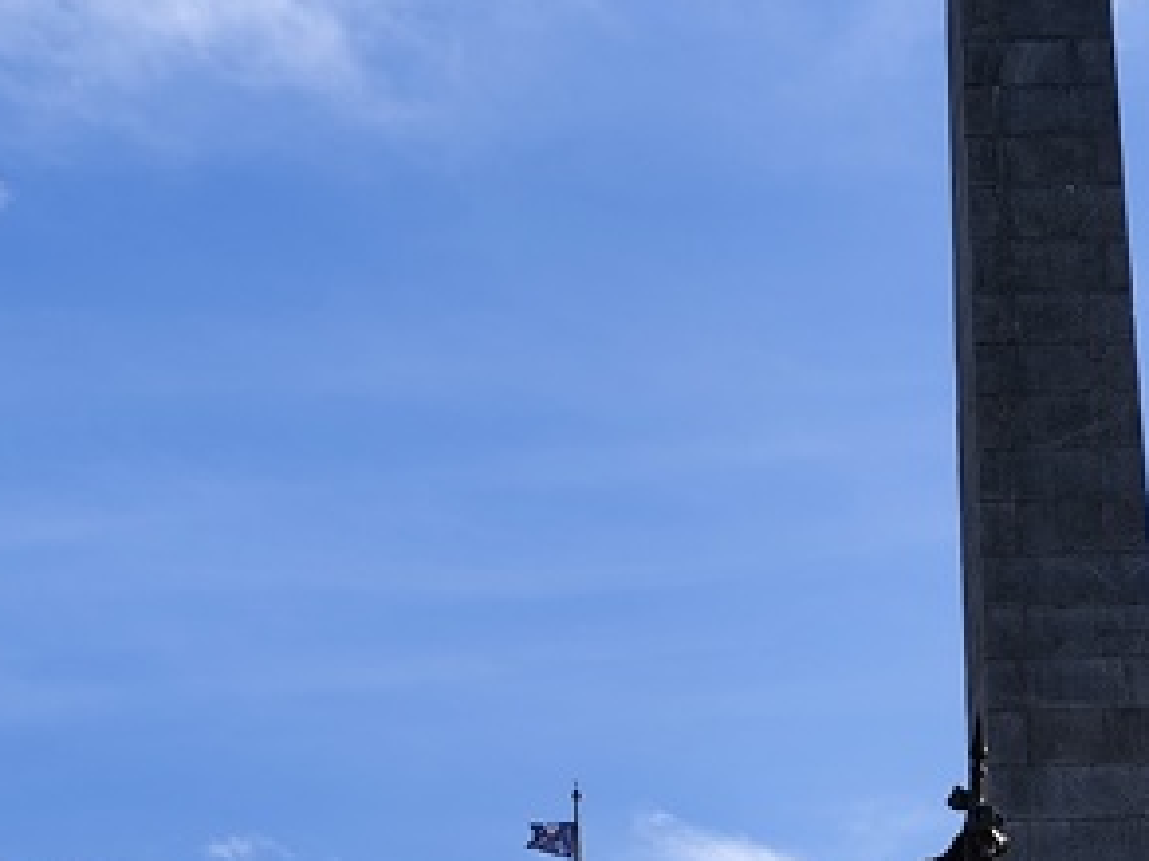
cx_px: 757
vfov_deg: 12.1
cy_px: 1085
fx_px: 3950
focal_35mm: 119
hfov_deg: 16.5
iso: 50
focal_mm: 6.19
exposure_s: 1/1156
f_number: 1.65
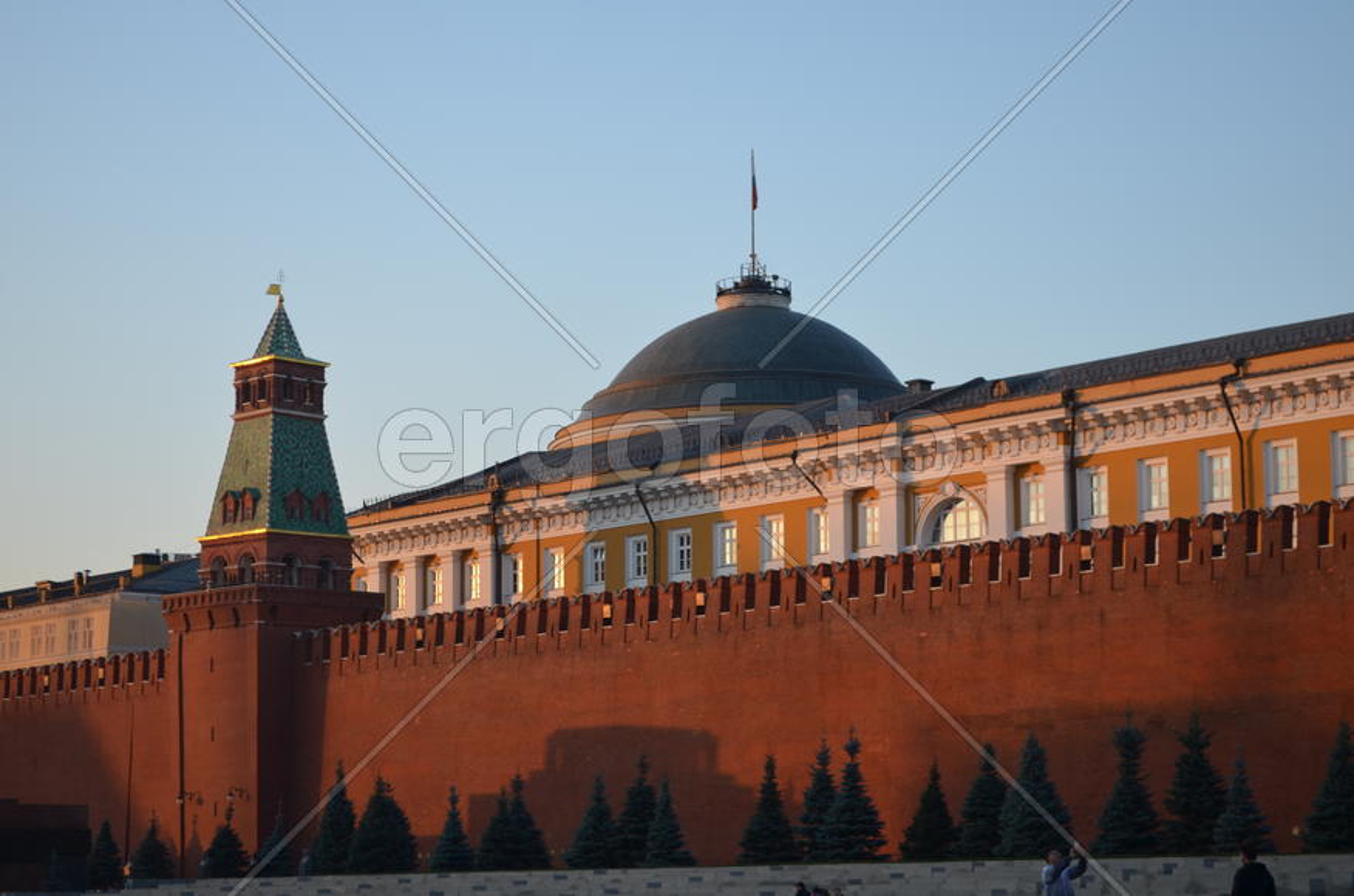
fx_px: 3096
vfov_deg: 16.5
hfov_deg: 24.7
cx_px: 677
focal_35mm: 82
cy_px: 448
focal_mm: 55
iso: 200
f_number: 6.3
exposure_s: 1/160
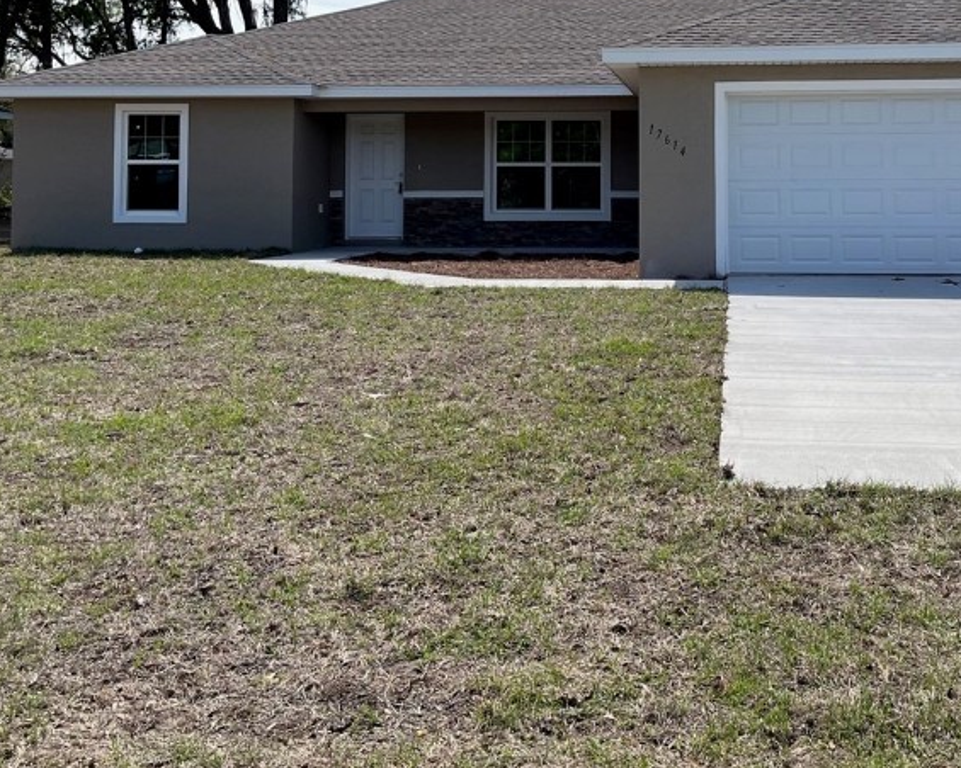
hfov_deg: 40.0
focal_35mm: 46
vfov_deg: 31.7
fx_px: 1308
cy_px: 124
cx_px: 619
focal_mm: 5.1
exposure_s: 1/2899
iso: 50
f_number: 1.6
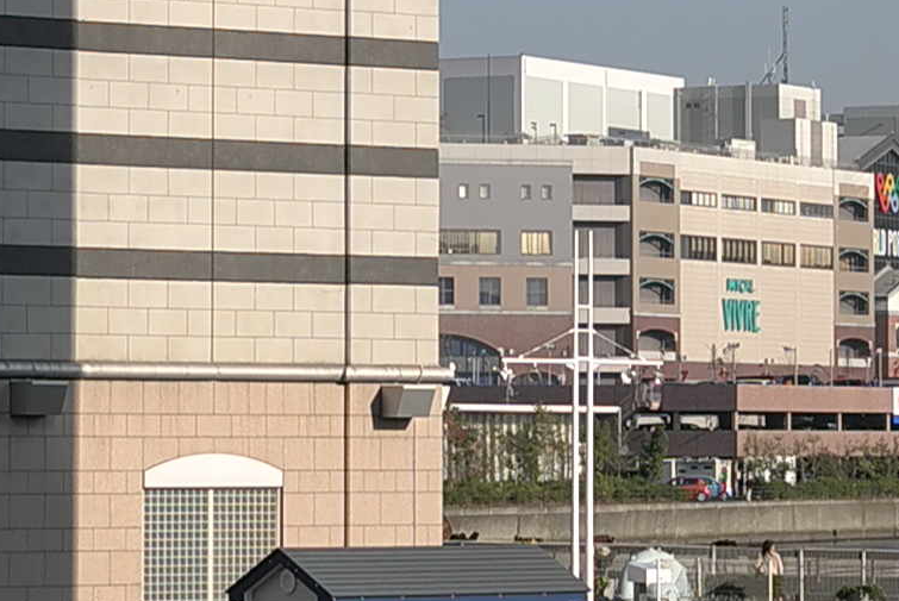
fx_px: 4949
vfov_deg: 6.9
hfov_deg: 10.4
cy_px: 1
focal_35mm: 198
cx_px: 393
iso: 100
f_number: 5.6
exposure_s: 1/640
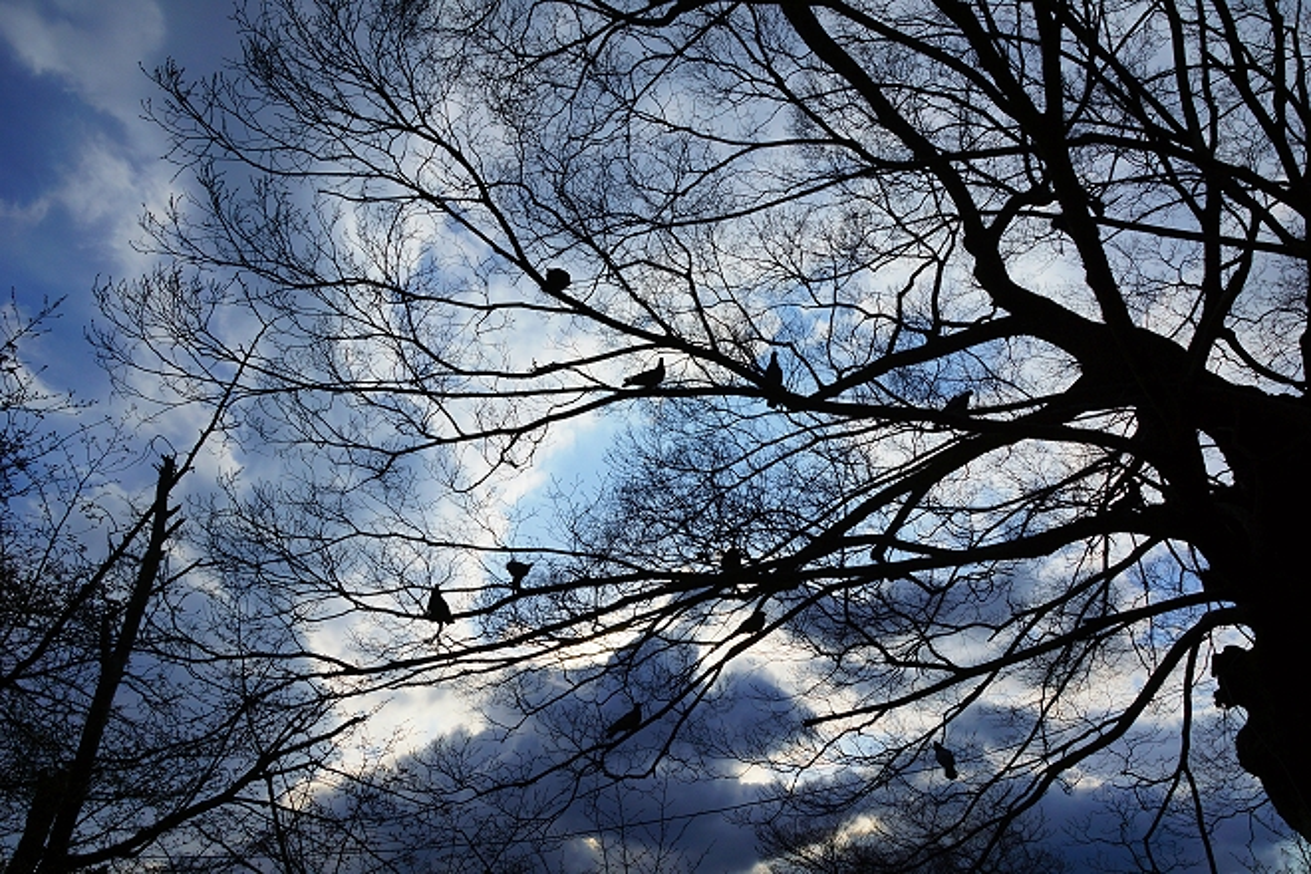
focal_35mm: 24
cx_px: 656
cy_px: 437
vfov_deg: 53.1
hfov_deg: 73.7
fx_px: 874
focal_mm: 16
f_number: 18
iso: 100
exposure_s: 1/250
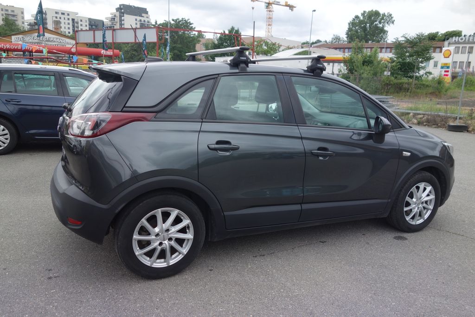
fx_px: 369
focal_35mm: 28
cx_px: 238
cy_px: 158
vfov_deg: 46.4
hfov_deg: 65.5
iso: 125
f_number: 2.8
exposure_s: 1/800
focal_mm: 10.4
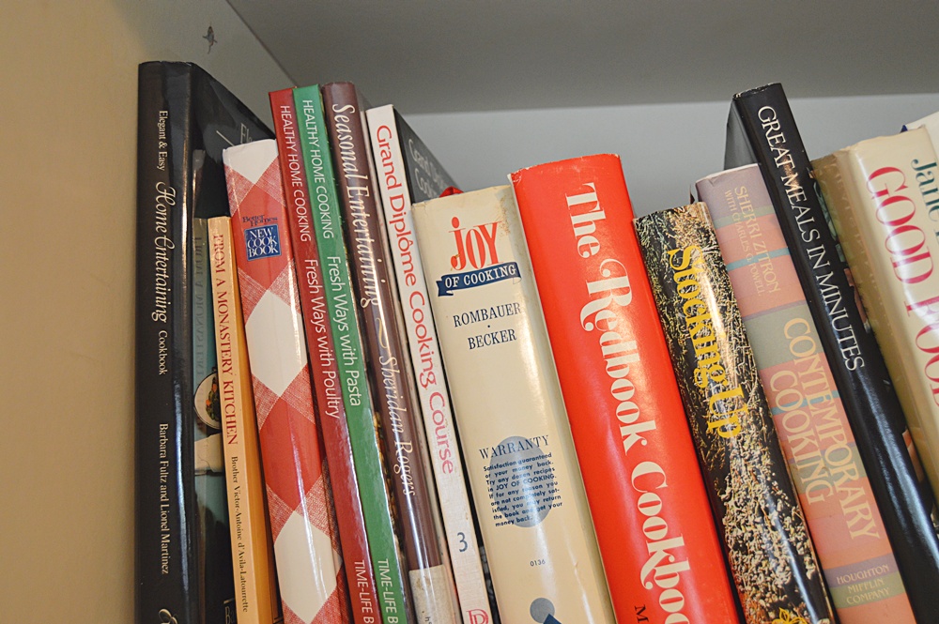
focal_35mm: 39
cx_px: 470
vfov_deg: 34.2
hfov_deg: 49.6
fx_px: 1016
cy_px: 312
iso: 800
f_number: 4
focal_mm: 26
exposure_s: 1/60
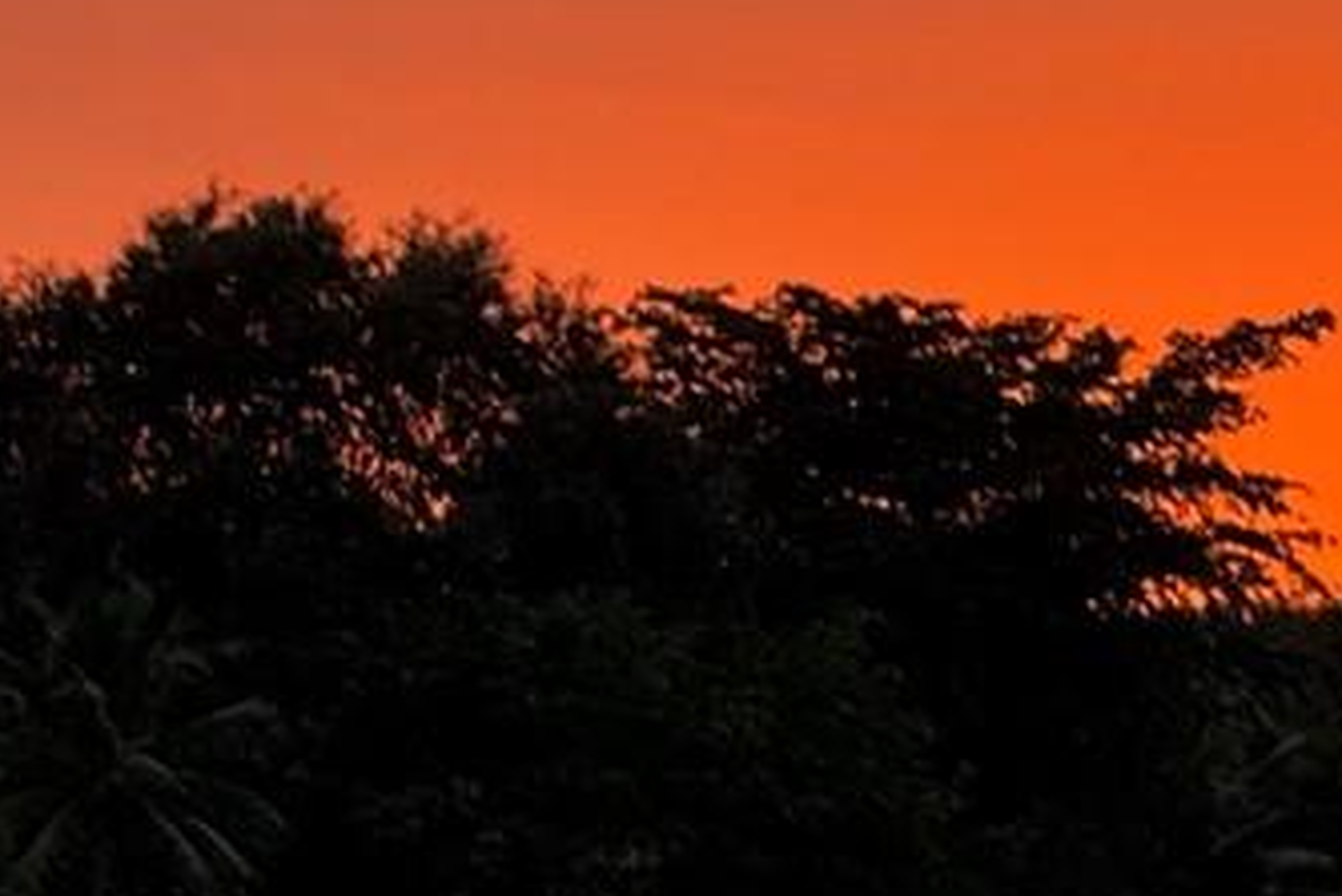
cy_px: 1145
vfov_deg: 2.3
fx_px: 22263
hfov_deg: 3.4
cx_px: 3106
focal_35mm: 597
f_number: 2.8
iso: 50
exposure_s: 1/99
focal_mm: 15.66
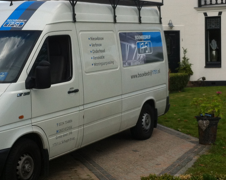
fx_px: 528
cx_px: 108
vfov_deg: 19.4
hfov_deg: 24.1
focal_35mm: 79
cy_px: 69
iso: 80
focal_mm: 3.85
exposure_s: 1/529
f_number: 2.8
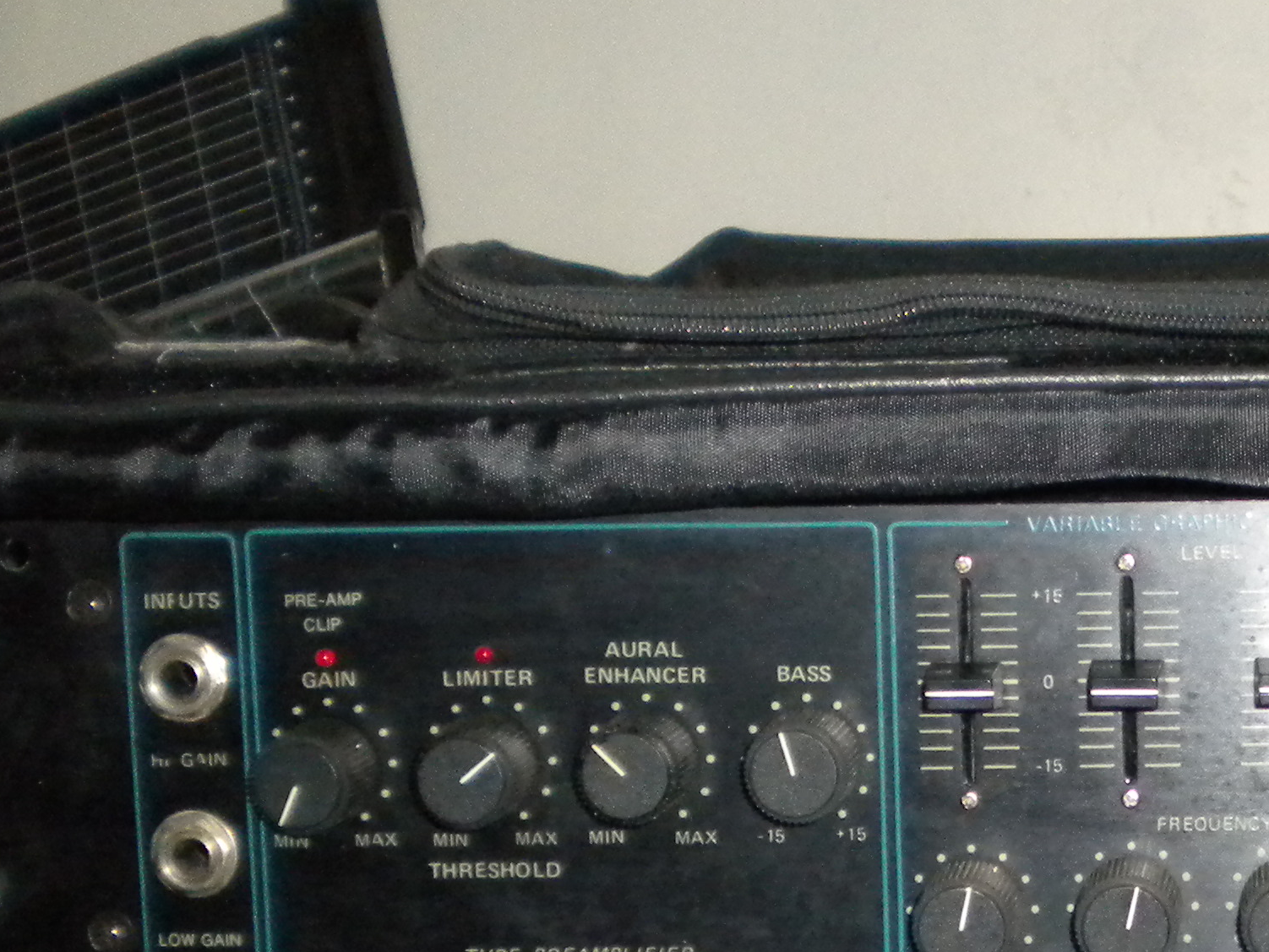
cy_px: 765
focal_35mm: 85
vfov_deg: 17.2
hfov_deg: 22.2
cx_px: 1266
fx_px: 3117
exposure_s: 1/30
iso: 400
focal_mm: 6.3
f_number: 3.1
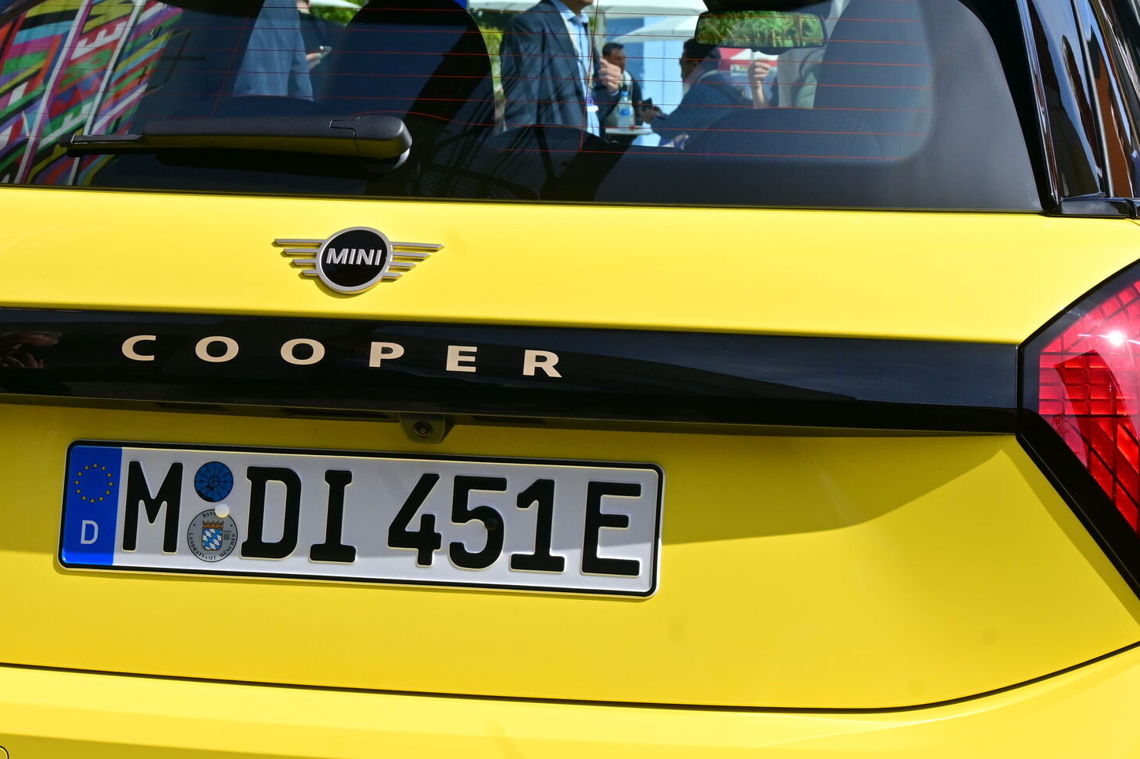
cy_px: 459
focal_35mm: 74
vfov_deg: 18.5
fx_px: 2332
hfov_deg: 27.4
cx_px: 729
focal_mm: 37
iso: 250
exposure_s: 1/400
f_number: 10
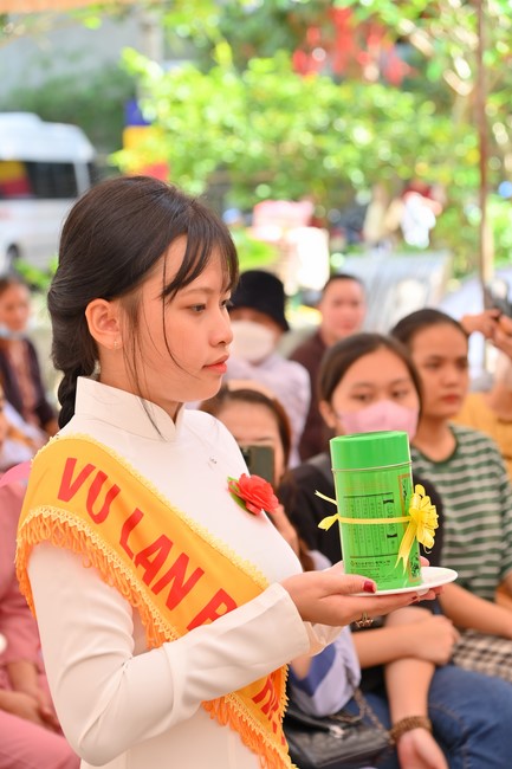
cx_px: 256
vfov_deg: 23.9
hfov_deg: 16.1
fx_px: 1814
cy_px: 384
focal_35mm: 85
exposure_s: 1/125
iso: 250
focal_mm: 85
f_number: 5
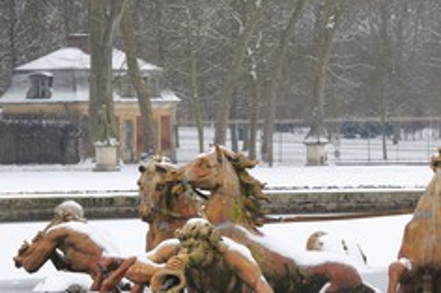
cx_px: 327
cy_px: 166
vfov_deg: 5.0
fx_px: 3379
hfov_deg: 7.5
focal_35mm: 276
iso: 400
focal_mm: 155
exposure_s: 1/160
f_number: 7.1
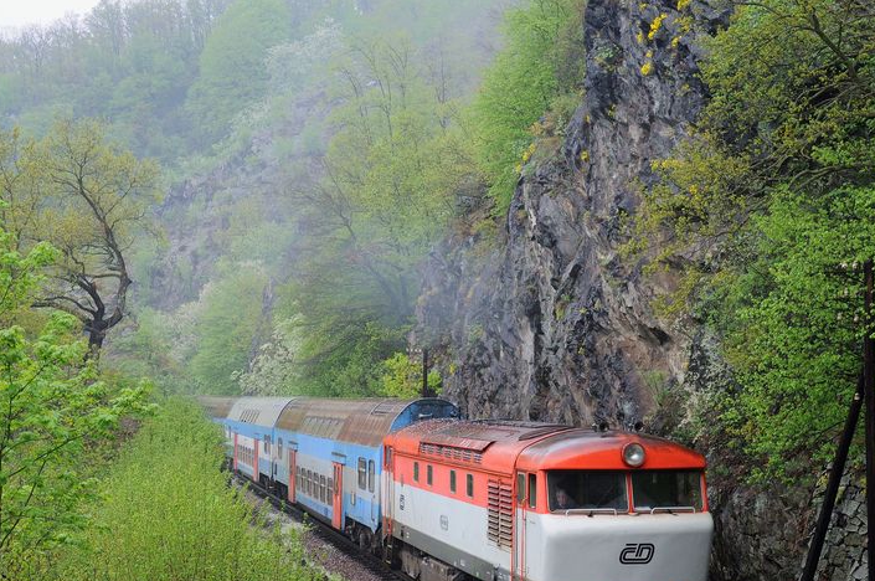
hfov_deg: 32.9
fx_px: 1481
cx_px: 470
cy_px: 420
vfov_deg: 22.0
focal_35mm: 61
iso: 400
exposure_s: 1/400
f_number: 5.6
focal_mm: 28
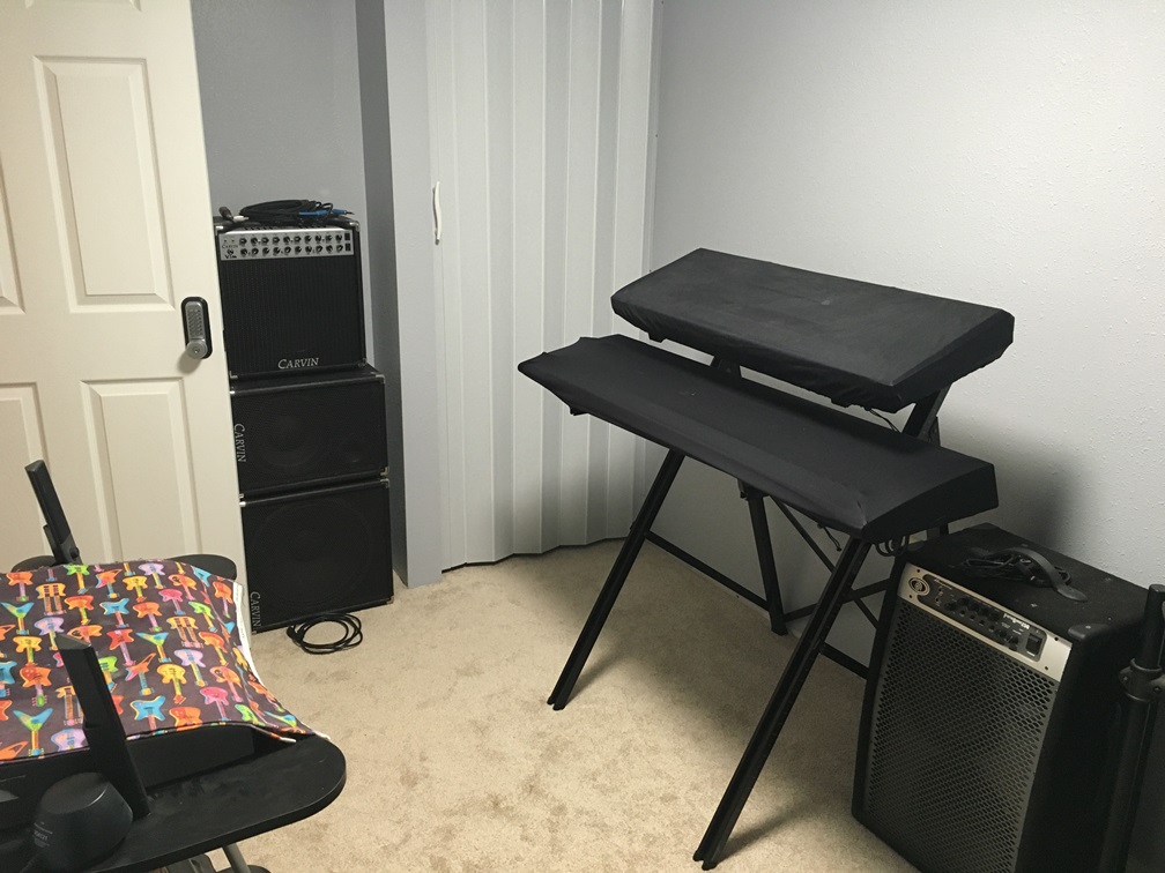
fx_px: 976
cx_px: 582
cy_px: 436
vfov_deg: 48.2
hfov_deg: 61.7
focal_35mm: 29
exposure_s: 1/30
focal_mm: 4.15
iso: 160
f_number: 2.2
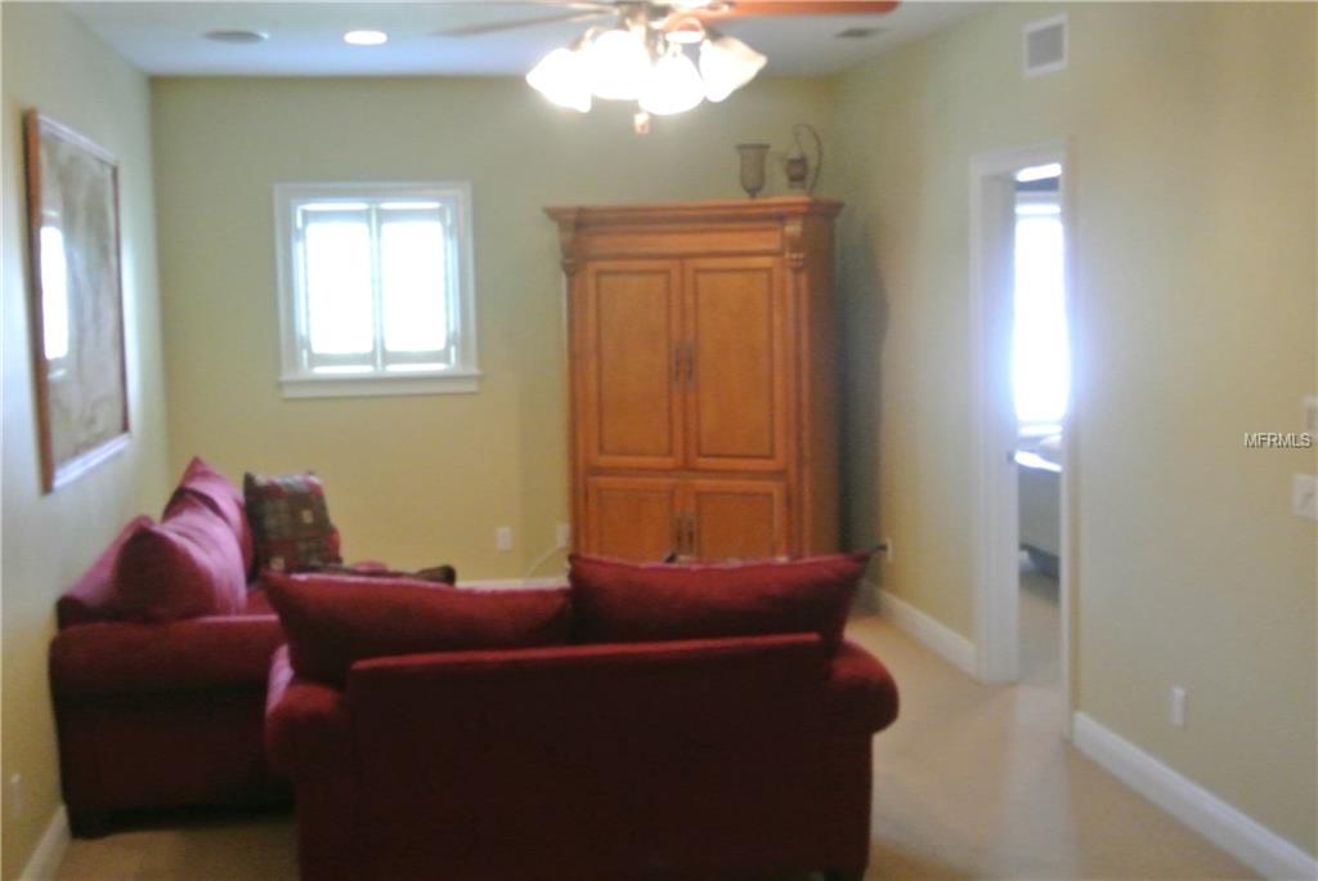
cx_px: 659
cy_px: 440
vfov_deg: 28.7
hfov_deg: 41.9
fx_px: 1722
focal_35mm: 47
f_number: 4.5
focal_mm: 17.5
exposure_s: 1/60
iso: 3200
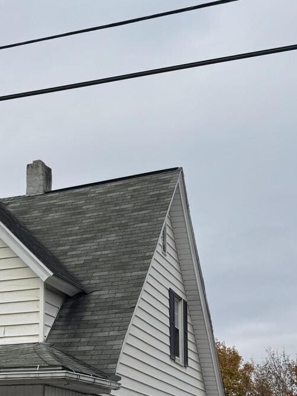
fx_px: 824
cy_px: 324
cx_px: -7
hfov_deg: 19.8
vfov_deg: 26.5
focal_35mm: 72
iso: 80
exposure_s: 1/4950
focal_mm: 6.76
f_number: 1.78
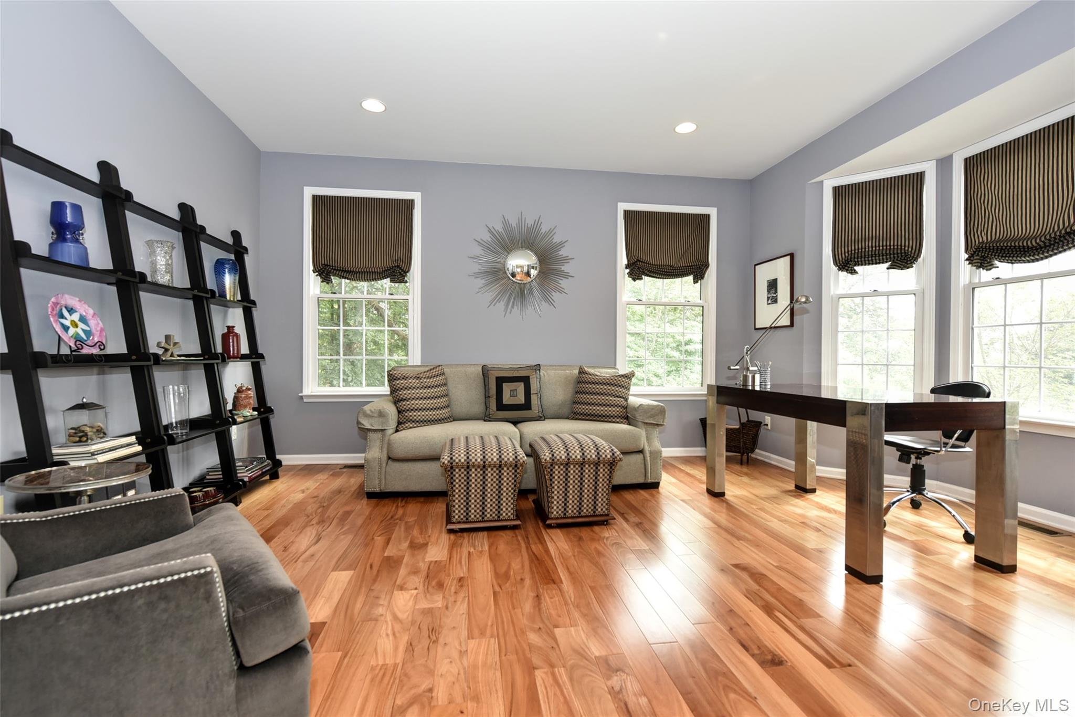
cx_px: 538
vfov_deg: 73.8
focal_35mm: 16
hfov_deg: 96.7
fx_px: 478
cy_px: 358
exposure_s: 1/90
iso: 800
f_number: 4.8
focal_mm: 16
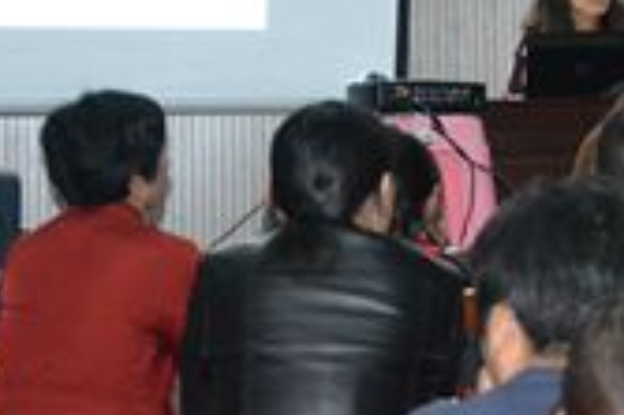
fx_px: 3740
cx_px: 852
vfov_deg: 6.3
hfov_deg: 9.3
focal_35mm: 216
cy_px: -129
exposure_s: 1/60
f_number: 4.8
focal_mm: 48
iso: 3200
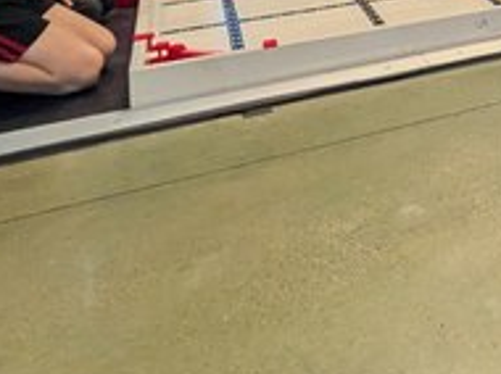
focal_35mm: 59
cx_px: 746
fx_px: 853
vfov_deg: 21.9
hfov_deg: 25.1
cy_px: -129
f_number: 2.2
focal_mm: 1.85
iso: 412
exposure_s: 1/61
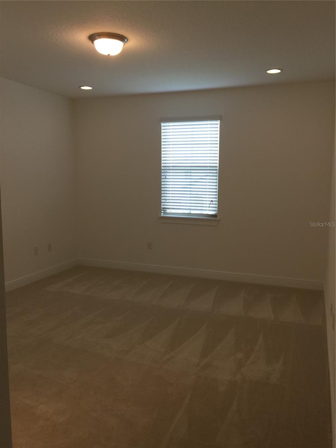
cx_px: 168
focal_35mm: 29
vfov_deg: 61.7
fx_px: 375
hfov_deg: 48.2
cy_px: 224
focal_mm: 4.15
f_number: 2.2
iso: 32
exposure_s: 1/30
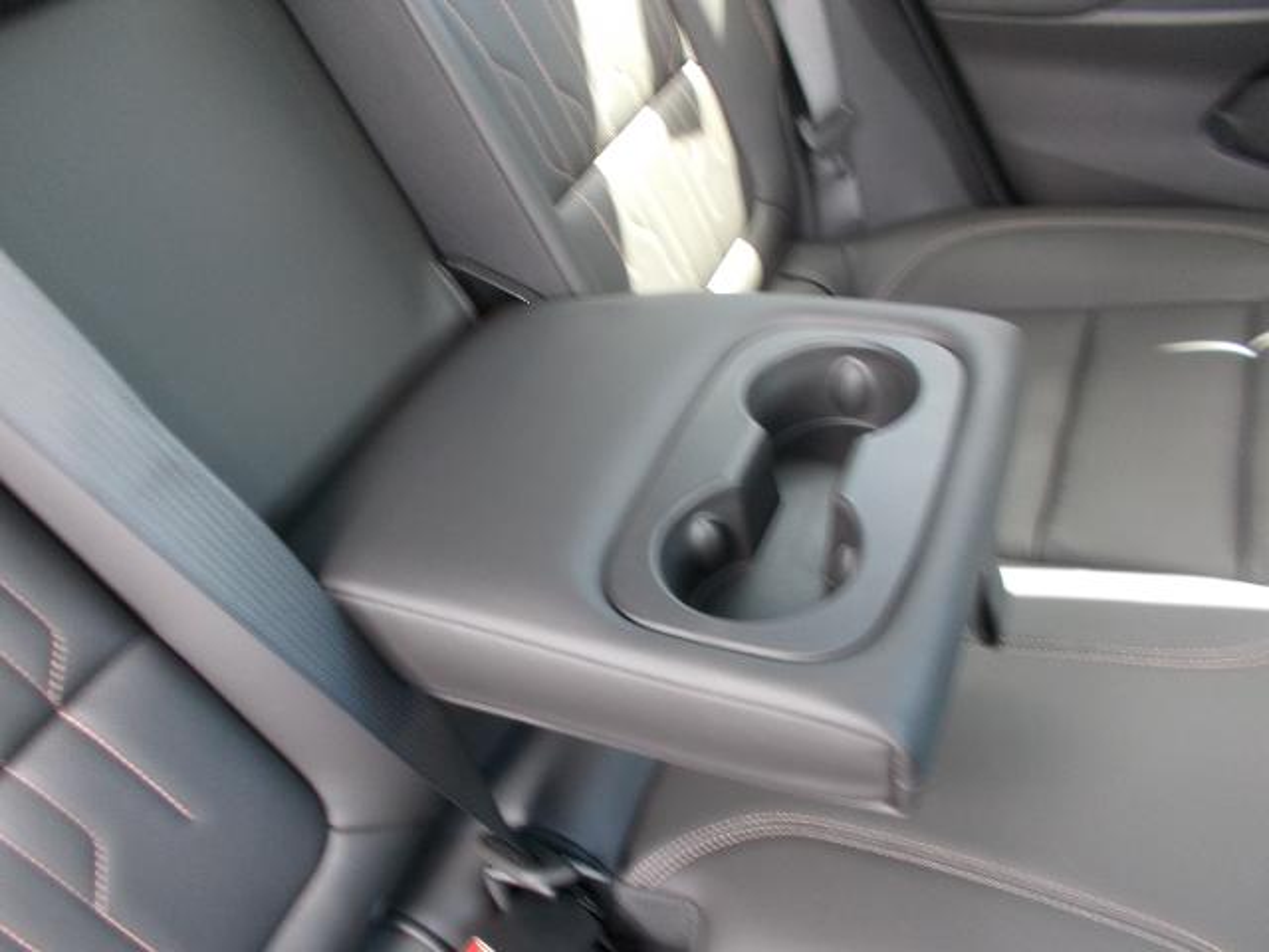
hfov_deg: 67.3
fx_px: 953
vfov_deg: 53.1
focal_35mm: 26
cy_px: 476
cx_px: 634
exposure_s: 1/13
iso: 200
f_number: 3.2
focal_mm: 4.6
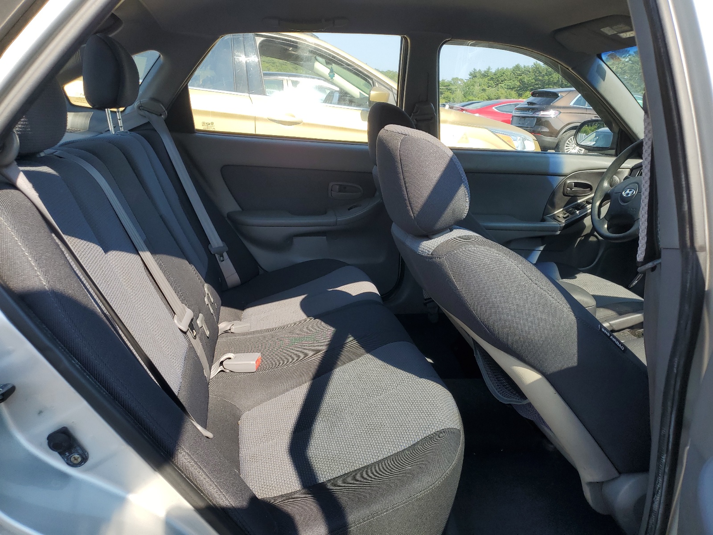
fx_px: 536
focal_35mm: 26
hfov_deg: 67.3
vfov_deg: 53.1
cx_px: 356
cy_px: 268
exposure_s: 1/1111
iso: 50
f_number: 1.5
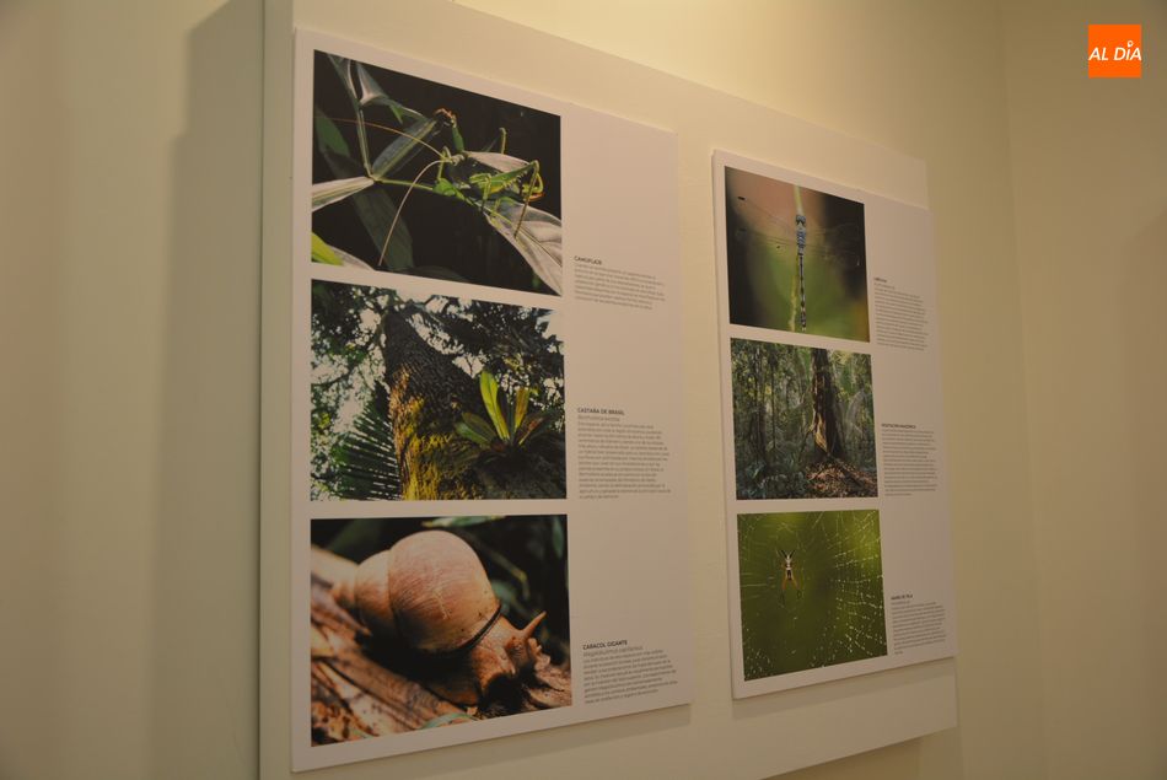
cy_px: 390
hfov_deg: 53.1
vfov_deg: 36.9
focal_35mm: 36
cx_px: 584
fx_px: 1168
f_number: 3.8
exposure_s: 1/125
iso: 450
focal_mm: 24
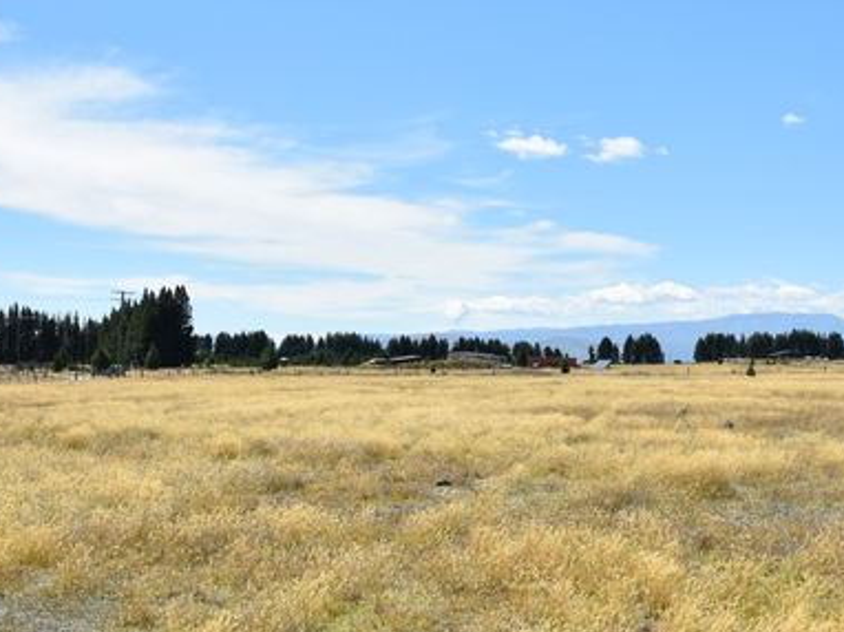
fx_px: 1413
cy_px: 455
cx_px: 356
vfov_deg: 25.0
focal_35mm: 58
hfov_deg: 33.2
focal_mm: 20
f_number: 11
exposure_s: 1/500
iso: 200
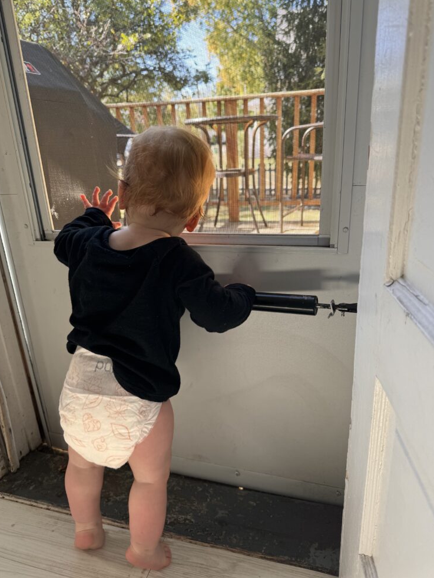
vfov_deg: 69.4
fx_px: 418
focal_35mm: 25
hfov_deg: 54.9
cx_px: 210
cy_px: 288
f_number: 1.78
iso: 64
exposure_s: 1/121
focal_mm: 6.76
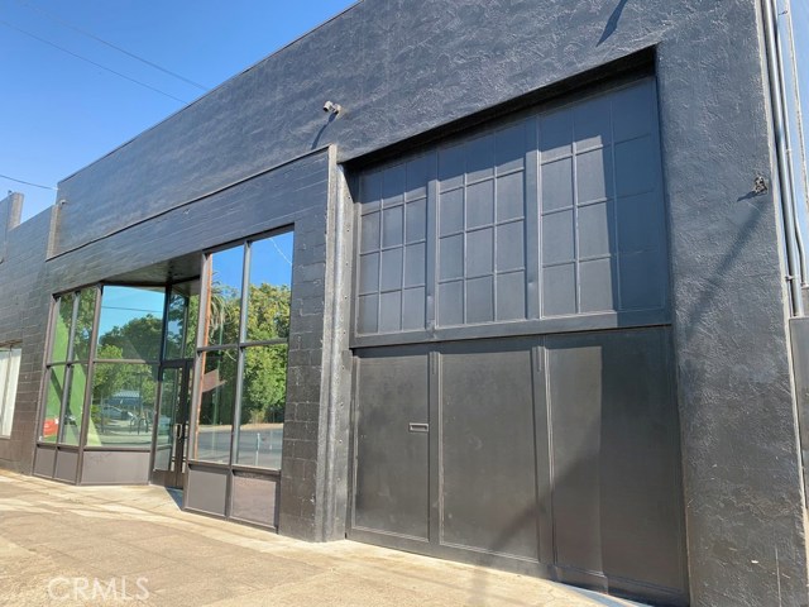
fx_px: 608
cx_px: 404
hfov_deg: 67.3
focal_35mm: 26
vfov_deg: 53.1
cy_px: 304
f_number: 1.8
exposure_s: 1/327
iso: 25
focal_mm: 4.25
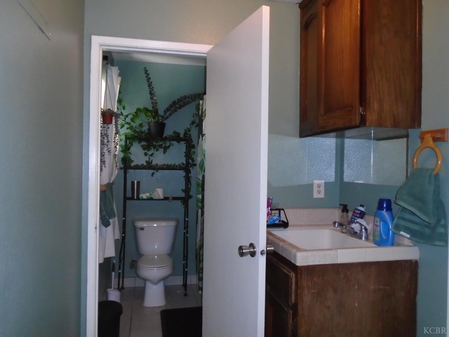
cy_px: 168
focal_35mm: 26
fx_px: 337
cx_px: 224
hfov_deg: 67.3
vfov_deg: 53.1
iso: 400
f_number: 3.2
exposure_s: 1/30
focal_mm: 4.6
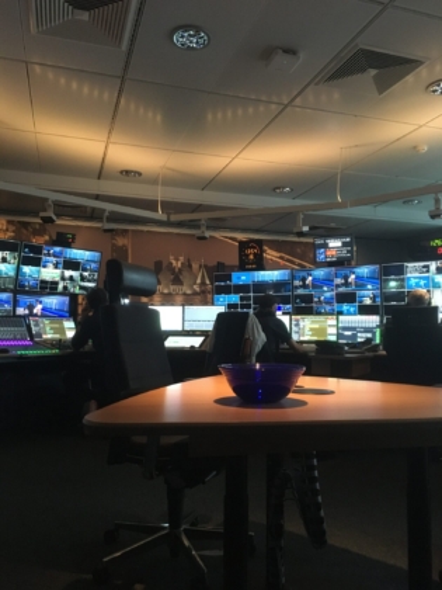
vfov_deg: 61.7
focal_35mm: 29
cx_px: 221
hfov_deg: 48.2
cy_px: 295
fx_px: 494
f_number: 2.2
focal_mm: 4.15
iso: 250
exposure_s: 1/17
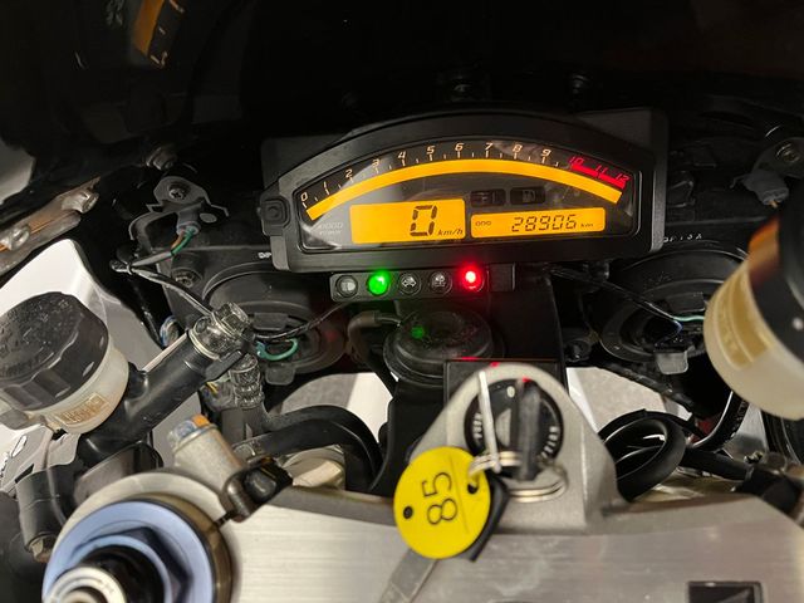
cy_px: 302
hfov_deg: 67.3
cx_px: 402
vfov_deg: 53.1
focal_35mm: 26
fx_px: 604
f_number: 1.6
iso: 500
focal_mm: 5.1
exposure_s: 1/25
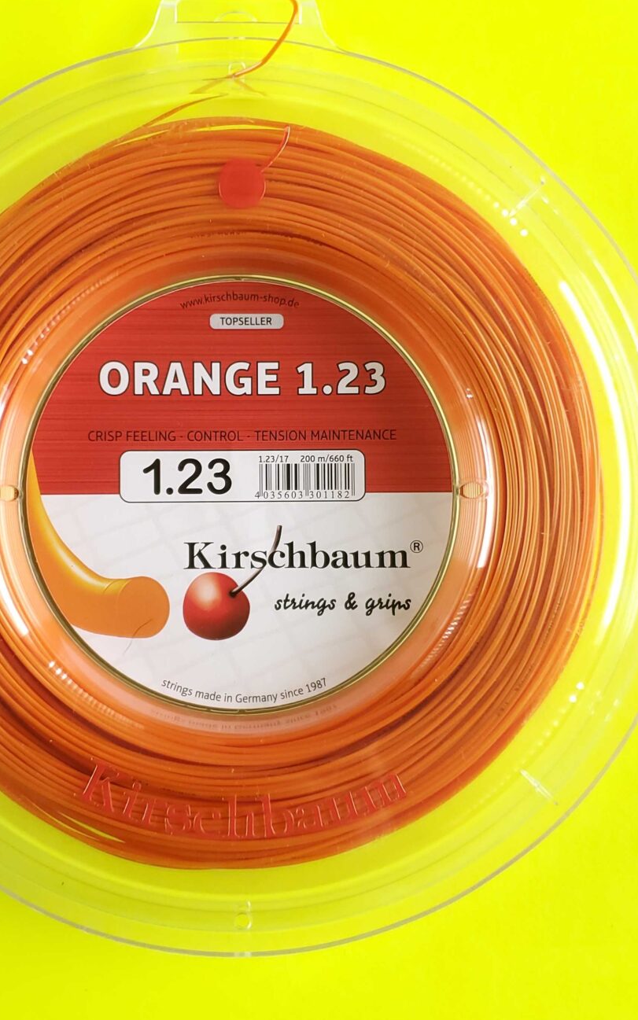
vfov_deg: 56.7
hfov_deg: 37.0
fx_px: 946
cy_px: 477
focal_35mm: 34
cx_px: 233
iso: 50
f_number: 1.5
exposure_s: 1/30
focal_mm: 4.3
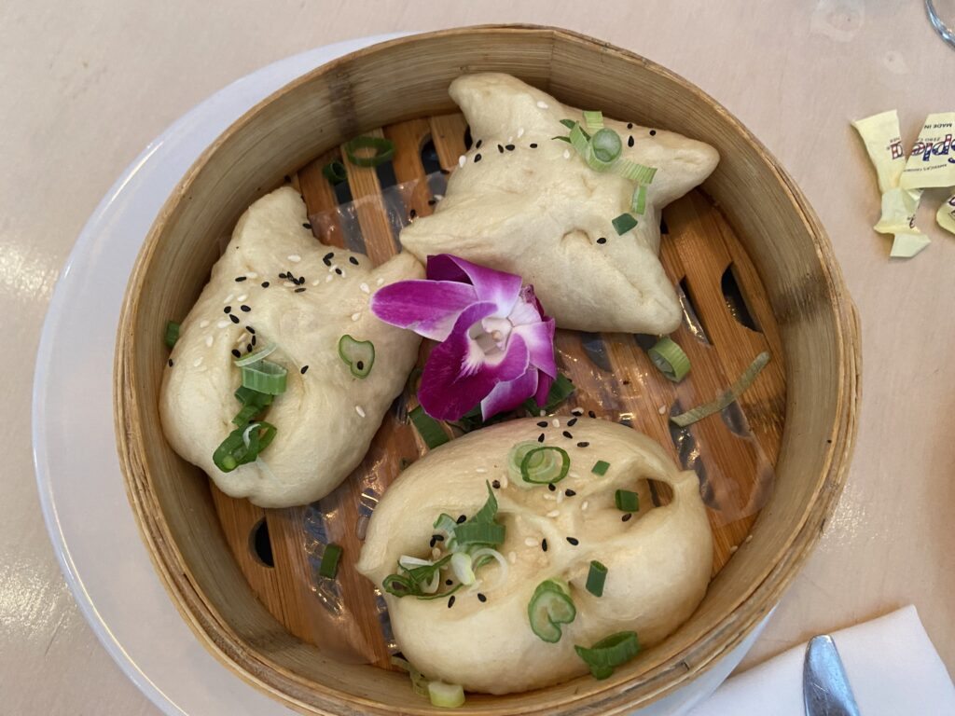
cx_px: 478
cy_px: 358
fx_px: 717
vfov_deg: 53.1
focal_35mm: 26
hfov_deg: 67.3
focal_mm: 4.25
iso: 500
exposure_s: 1/60
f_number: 1.8
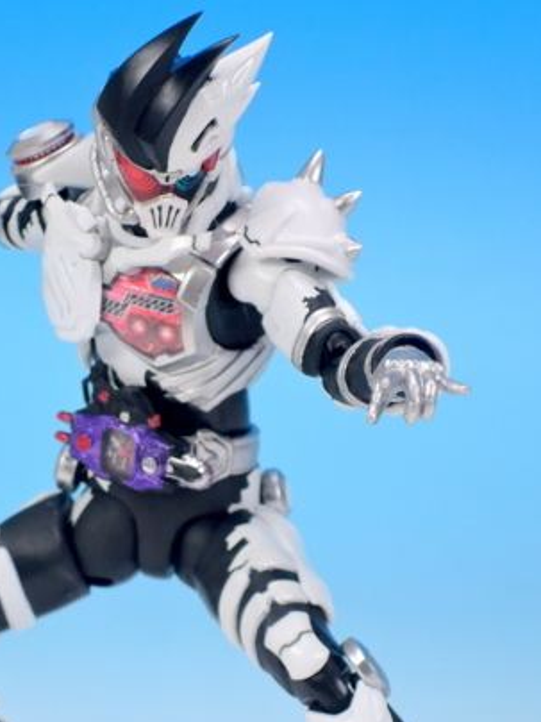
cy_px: 508
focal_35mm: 141
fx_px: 2938
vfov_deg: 14.0
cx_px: 193
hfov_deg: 10.5
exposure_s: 1/15
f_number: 5
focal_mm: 20.2
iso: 400
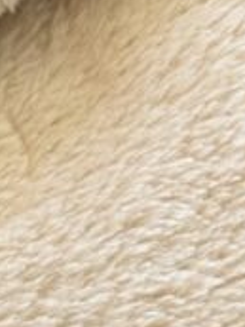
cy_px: -91
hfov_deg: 5.1
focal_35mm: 285
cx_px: -220
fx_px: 2690
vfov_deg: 6.9
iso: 125
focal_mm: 6.76
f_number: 1.78
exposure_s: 1/60
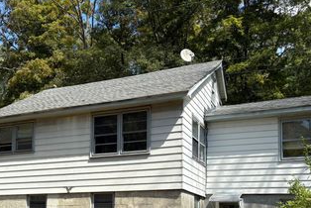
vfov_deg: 30.1
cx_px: 131
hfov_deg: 45.2
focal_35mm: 43
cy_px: 182
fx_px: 372
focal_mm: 5.96
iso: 50
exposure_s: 1/2451
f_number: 1.6
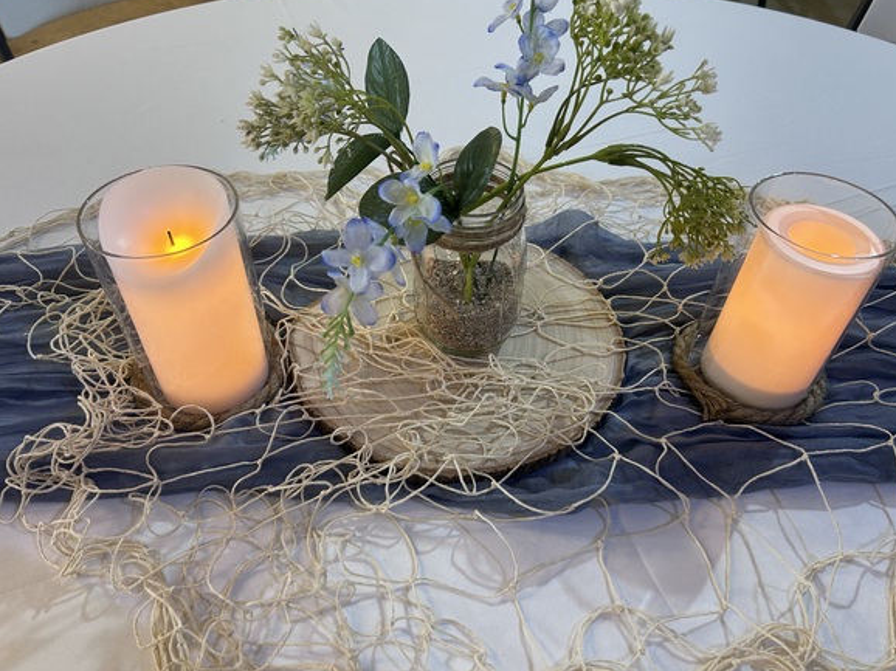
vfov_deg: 51.3
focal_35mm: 27
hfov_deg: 65.3
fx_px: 699
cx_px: 453
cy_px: 327
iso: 100
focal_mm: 5.7
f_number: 1.5
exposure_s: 1/60
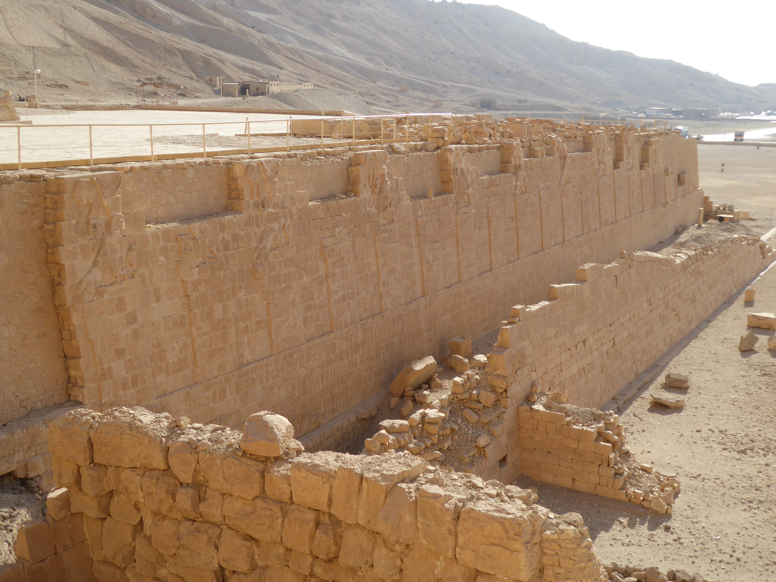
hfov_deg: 46.8
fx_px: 897
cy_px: 291
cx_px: 388
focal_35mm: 40
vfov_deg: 36.0
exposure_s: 1/640
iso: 100
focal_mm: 7.2
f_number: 3.8
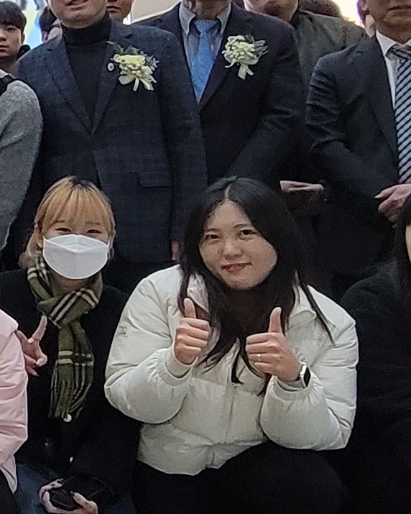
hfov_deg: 16.3
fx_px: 1080
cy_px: 149
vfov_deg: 26.5
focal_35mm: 71
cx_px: -421
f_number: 2.2
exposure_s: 1/60
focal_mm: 2.2
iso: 320
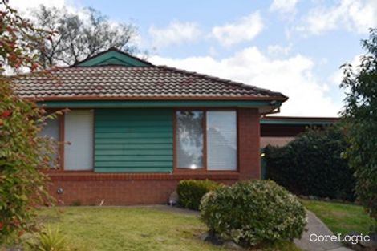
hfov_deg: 38.9
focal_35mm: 51
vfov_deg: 26.5
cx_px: 188
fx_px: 534
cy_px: 126
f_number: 7.1
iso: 100
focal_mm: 34
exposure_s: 1/200
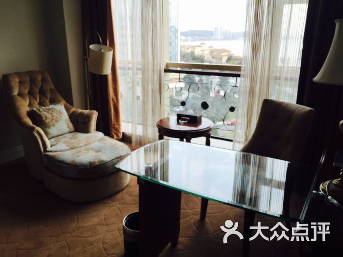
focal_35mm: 29
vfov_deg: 48.2
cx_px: 172
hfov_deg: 61.7
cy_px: 128
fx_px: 287
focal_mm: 4.15
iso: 32
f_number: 2.2
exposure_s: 1/100
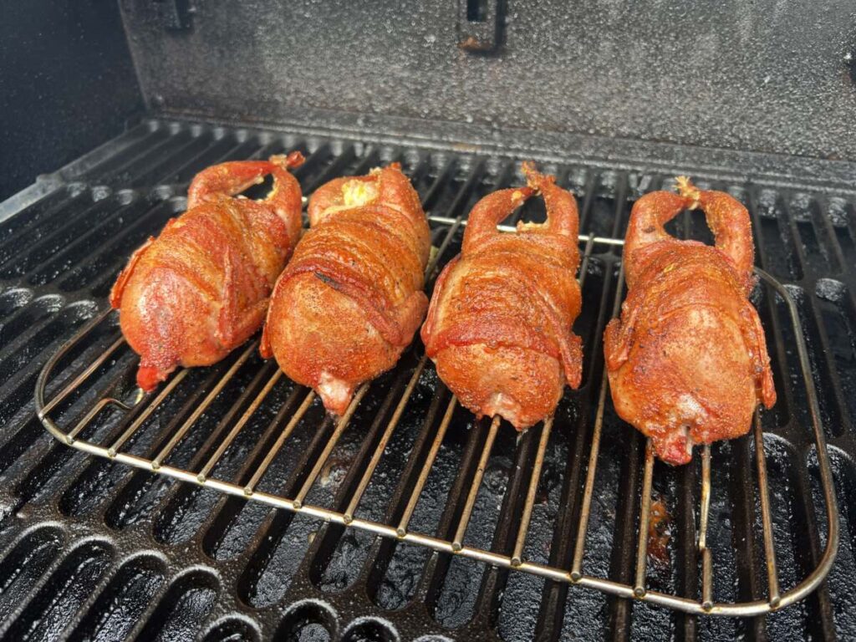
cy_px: 321
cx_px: 428
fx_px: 643
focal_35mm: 26
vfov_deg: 53.1
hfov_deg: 67.3
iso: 40
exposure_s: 1/121
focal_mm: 5.7
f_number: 1.5
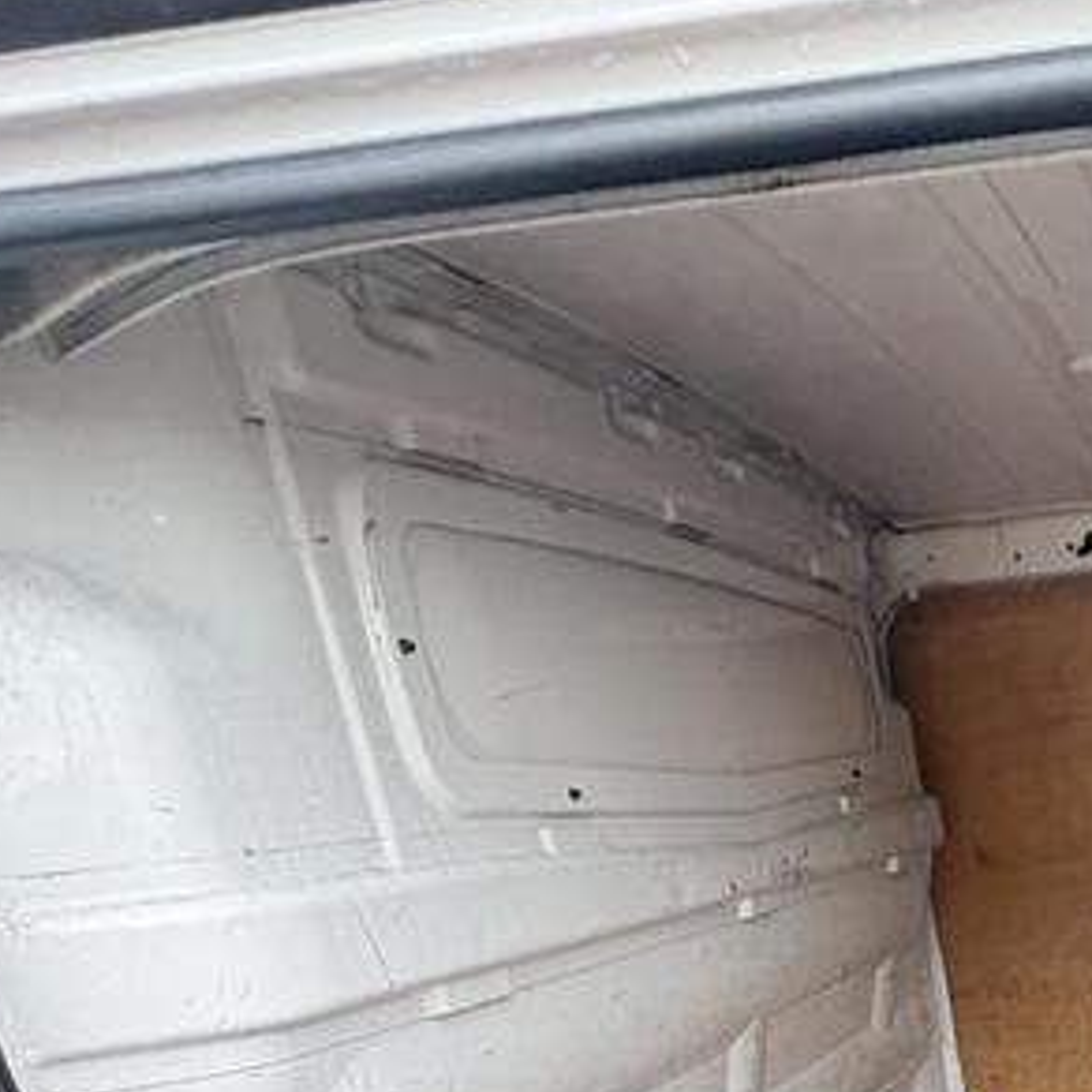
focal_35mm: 38
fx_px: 1356
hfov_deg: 35.9
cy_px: 1204
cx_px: 1257
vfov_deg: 36.9
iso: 400
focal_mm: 2.22
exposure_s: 1/60
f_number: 2.2
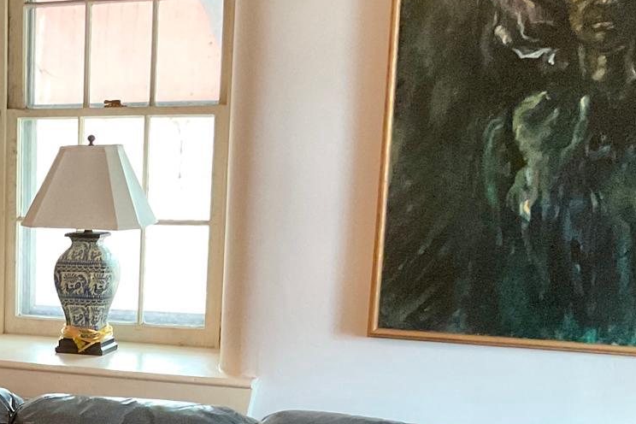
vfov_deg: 15.9
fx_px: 1466
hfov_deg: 22.8
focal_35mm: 83
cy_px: 486
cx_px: -100
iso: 400
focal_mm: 3
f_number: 1.8
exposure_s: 1/30
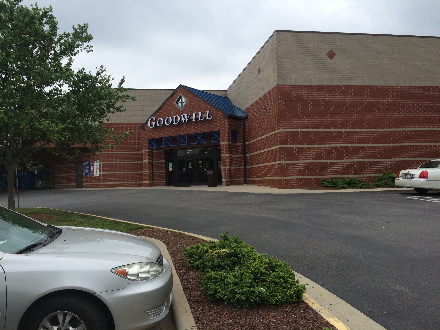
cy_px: 165
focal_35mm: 29
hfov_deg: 61.7
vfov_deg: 48.2
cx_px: 220
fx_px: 369
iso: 32
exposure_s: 1/1709
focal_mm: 4.15
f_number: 2.2
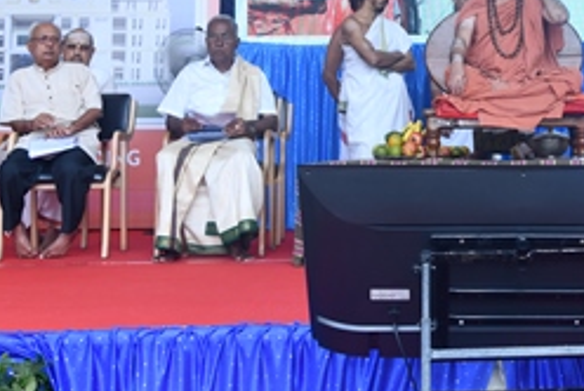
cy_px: -1
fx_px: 1592
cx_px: 535
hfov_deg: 20.3
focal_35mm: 98
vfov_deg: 13.8
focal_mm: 38
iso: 320
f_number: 5.6
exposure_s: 1/125
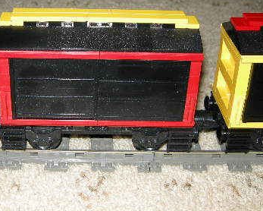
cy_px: 71
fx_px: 491
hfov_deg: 29.9
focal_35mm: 63
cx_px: 95
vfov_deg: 24.1
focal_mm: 7.5
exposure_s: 1/60
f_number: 2.7
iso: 64
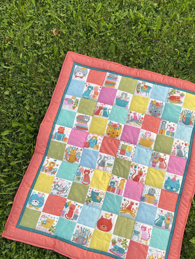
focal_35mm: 32
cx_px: 119
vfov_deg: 56.6
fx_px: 240
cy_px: 147
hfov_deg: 43.9
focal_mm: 4.2
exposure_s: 1/535
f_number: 1.6
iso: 32
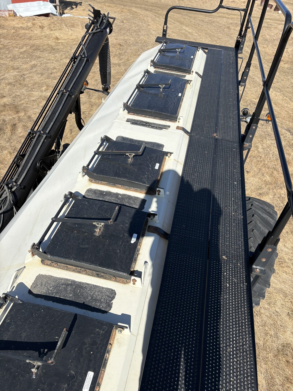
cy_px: 196
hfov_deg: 53.1
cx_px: 146
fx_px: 293
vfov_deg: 67.3
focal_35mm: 26
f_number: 1.6
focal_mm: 5.96
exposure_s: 1/4065
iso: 50
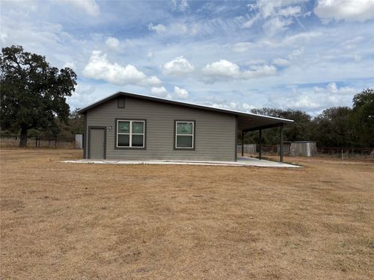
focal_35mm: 26
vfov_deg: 53.1
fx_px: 281
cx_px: 187
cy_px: 140
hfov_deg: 67.3
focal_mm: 5.96
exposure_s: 1/6329
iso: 50
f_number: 1.6
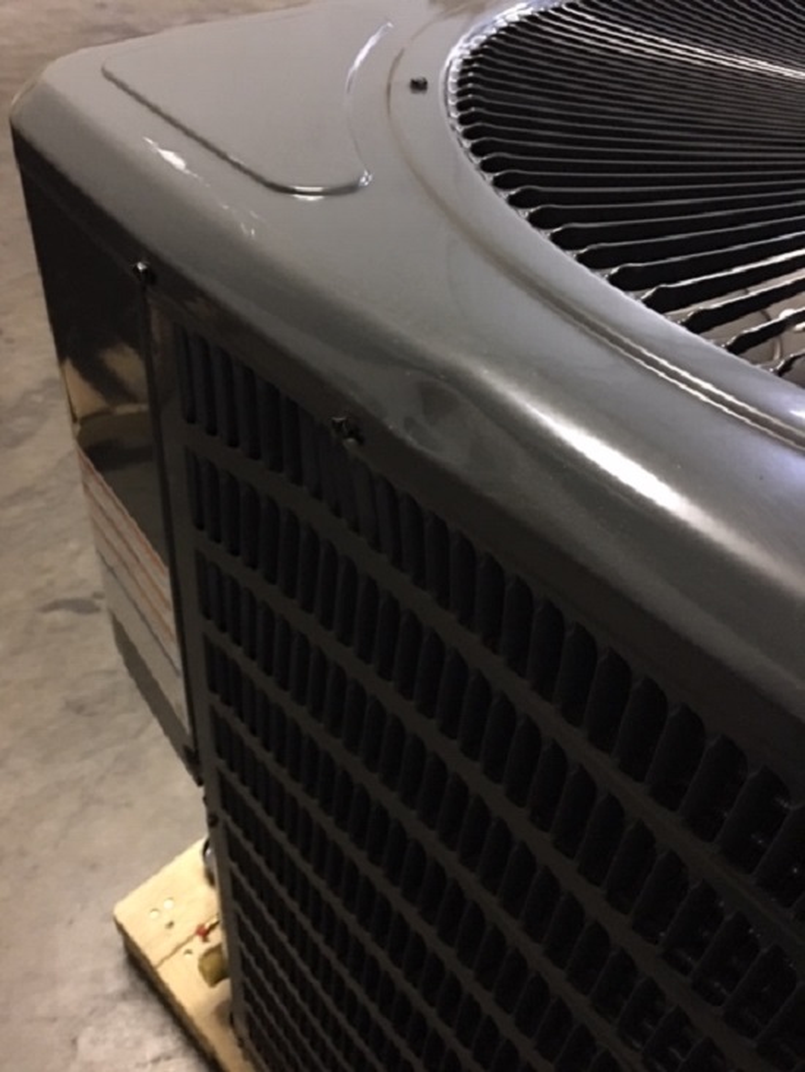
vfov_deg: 61.7
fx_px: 899
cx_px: 402
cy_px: 536
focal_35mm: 29
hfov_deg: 48.2
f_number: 2.2
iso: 160
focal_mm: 4.15
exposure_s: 1/4
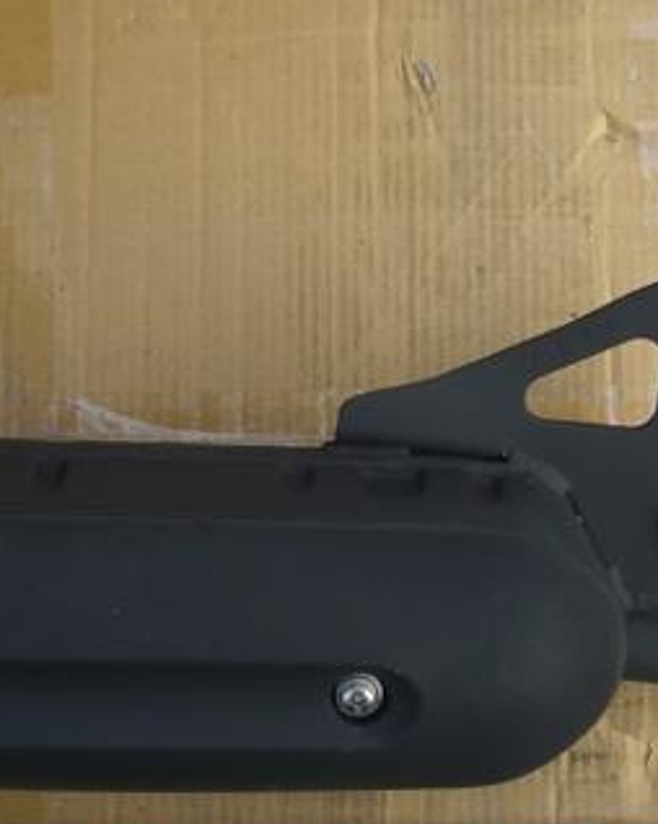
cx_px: 368
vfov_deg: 27.1
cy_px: 477
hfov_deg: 21.8
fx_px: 1706
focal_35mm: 70
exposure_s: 1/250
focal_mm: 7.9
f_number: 2.8
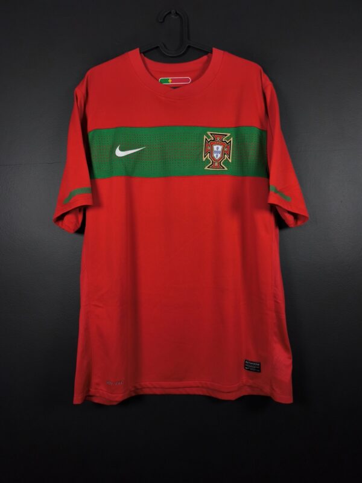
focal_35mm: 23
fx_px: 321
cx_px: 181
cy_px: 242
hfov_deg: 58.9
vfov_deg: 73.9
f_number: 1.6
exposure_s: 1/160
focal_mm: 6.57
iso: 400
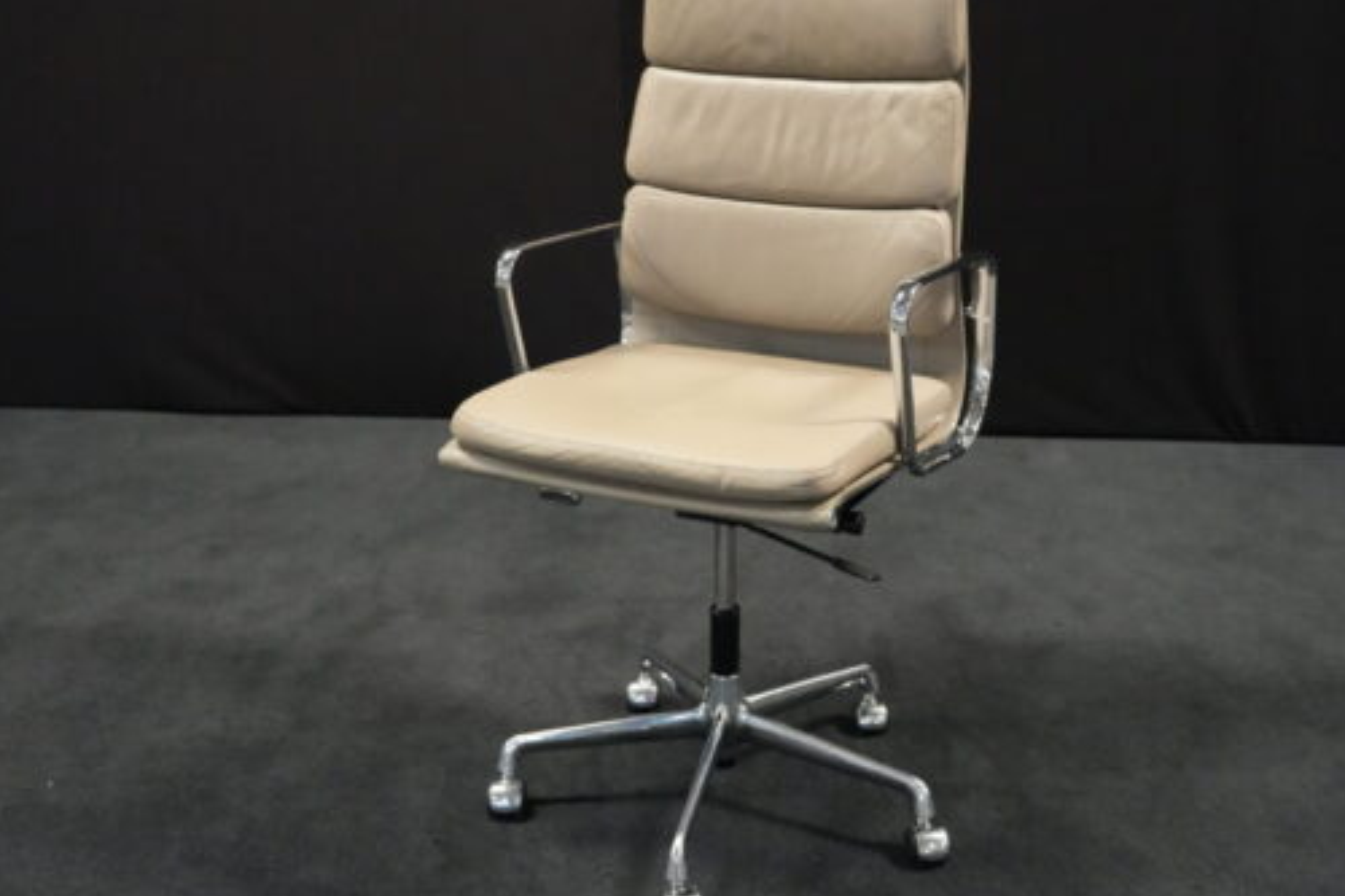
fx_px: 1569
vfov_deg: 31.9
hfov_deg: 46.4
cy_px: 422
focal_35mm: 42
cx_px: 732
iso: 12800
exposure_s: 1/80
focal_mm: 35
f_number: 4
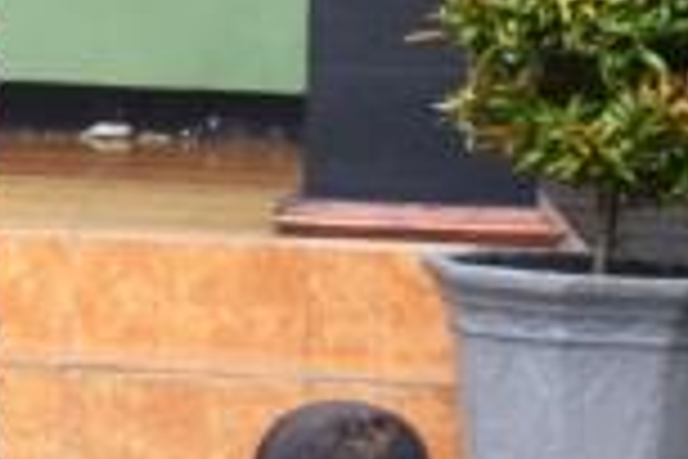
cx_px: -998
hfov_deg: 5.2
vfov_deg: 3.6
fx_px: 7281
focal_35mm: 381
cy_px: -214
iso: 320
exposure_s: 1/60
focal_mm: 38
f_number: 9
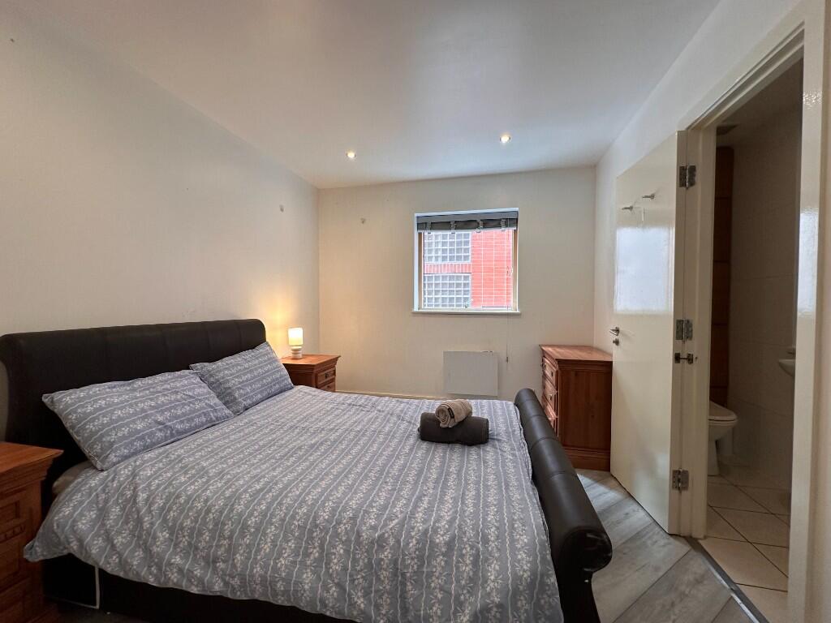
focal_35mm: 14
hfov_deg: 102.1
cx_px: 416
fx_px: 336
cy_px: 312
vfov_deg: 85.7
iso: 160
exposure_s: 1/100
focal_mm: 2.22
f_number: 2.2
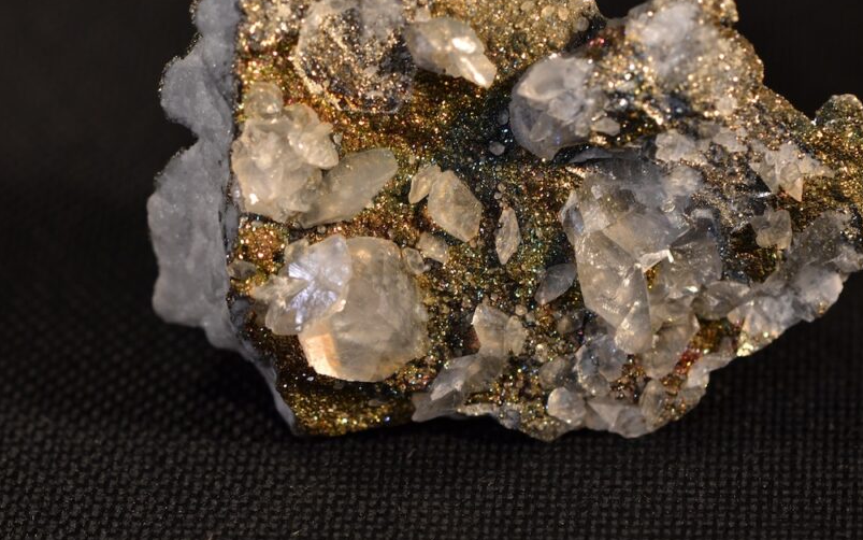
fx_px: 3896
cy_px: 182
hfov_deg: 12.6
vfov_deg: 7.9
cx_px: 497
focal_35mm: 166
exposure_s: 1/13
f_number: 6.3
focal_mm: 85
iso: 100
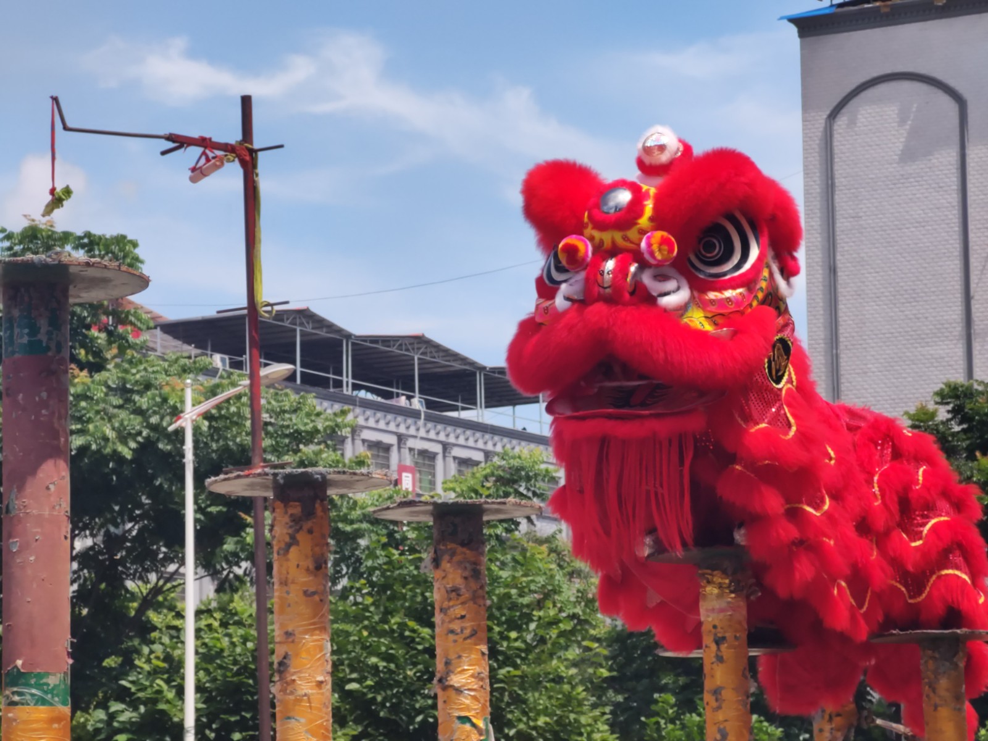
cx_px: 494
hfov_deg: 15.5
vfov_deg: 11.7
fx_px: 3625
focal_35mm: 127
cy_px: 370
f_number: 3.4
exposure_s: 1/532
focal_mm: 11.6
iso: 50
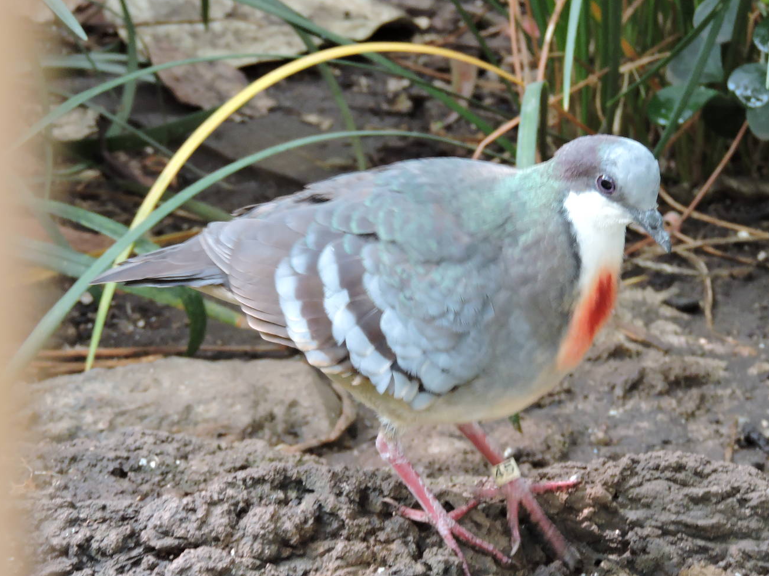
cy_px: 260
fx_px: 4621
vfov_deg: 7.1
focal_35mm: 208
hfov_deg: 9.5
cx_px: 439
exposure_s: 1/30
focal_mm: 30.3
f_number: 4.5
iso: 560
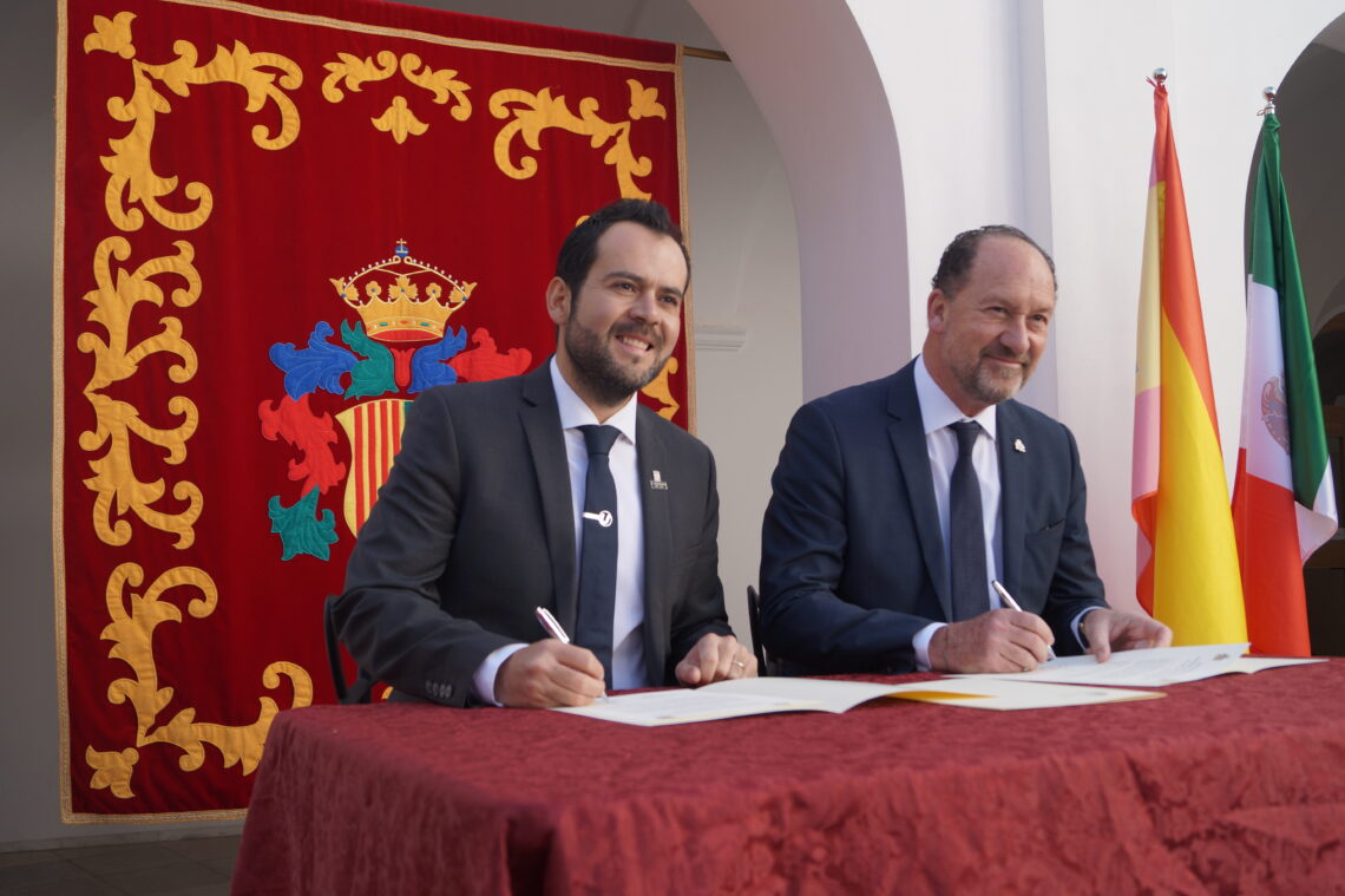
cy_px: 448
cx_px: 672
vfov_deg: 36.8
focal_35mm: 36
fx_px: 1344
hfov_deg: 53.2
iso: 100
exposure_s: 1/200
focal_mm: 24
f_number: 4
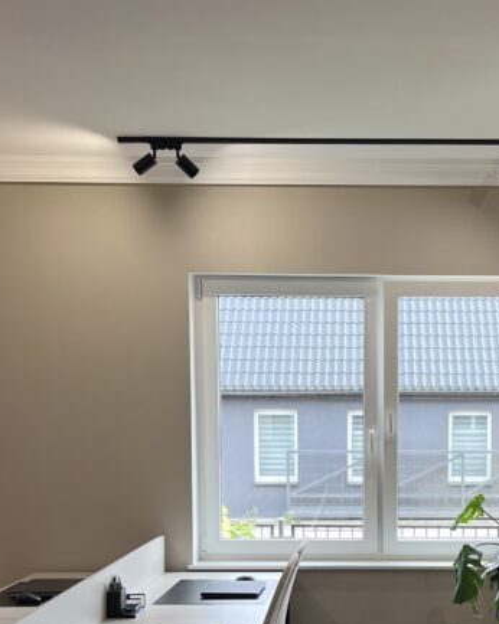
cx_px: 392
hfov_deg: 25.0
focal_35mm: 60
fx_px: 1108
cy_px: 506
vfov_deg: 30.6
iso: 50
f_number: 1.5
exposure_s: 1/155
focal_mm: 5.7
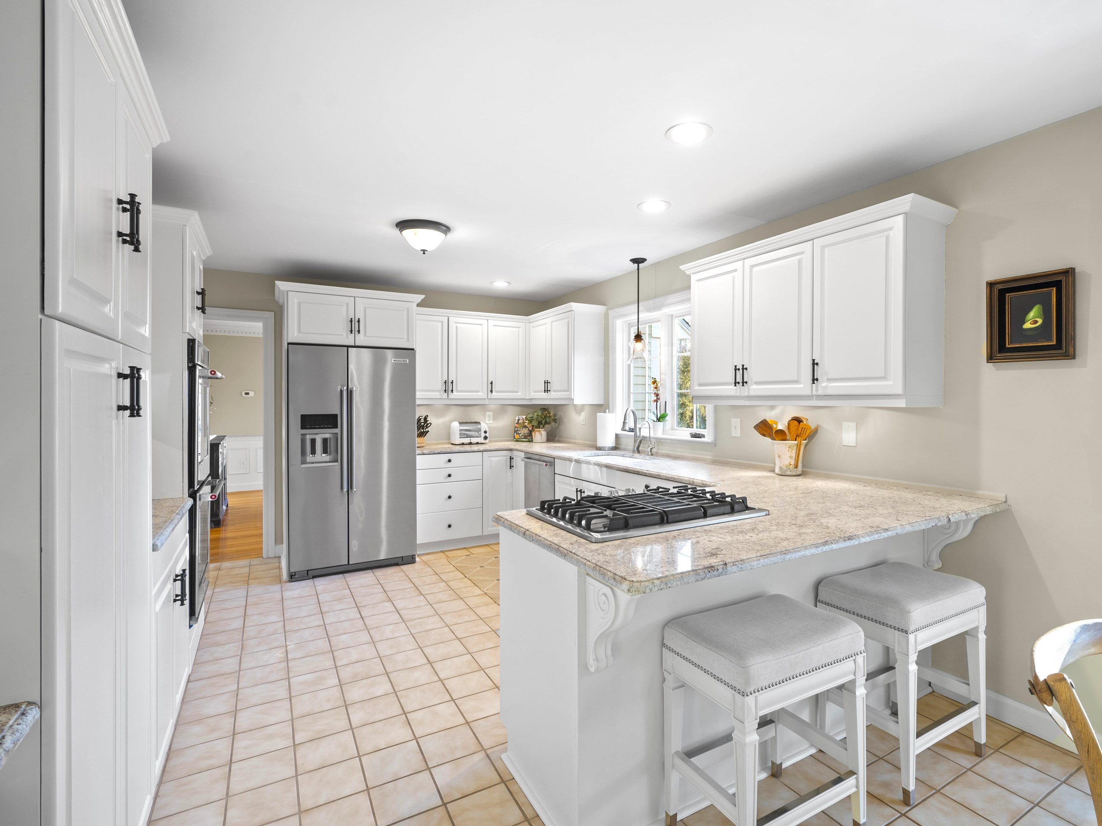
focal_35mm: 18
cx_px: 603
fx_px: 559
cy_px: 407
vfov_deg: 72.9
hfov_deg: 88.9
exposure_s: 1.6
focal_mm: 15.5
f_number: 7.1
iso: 250
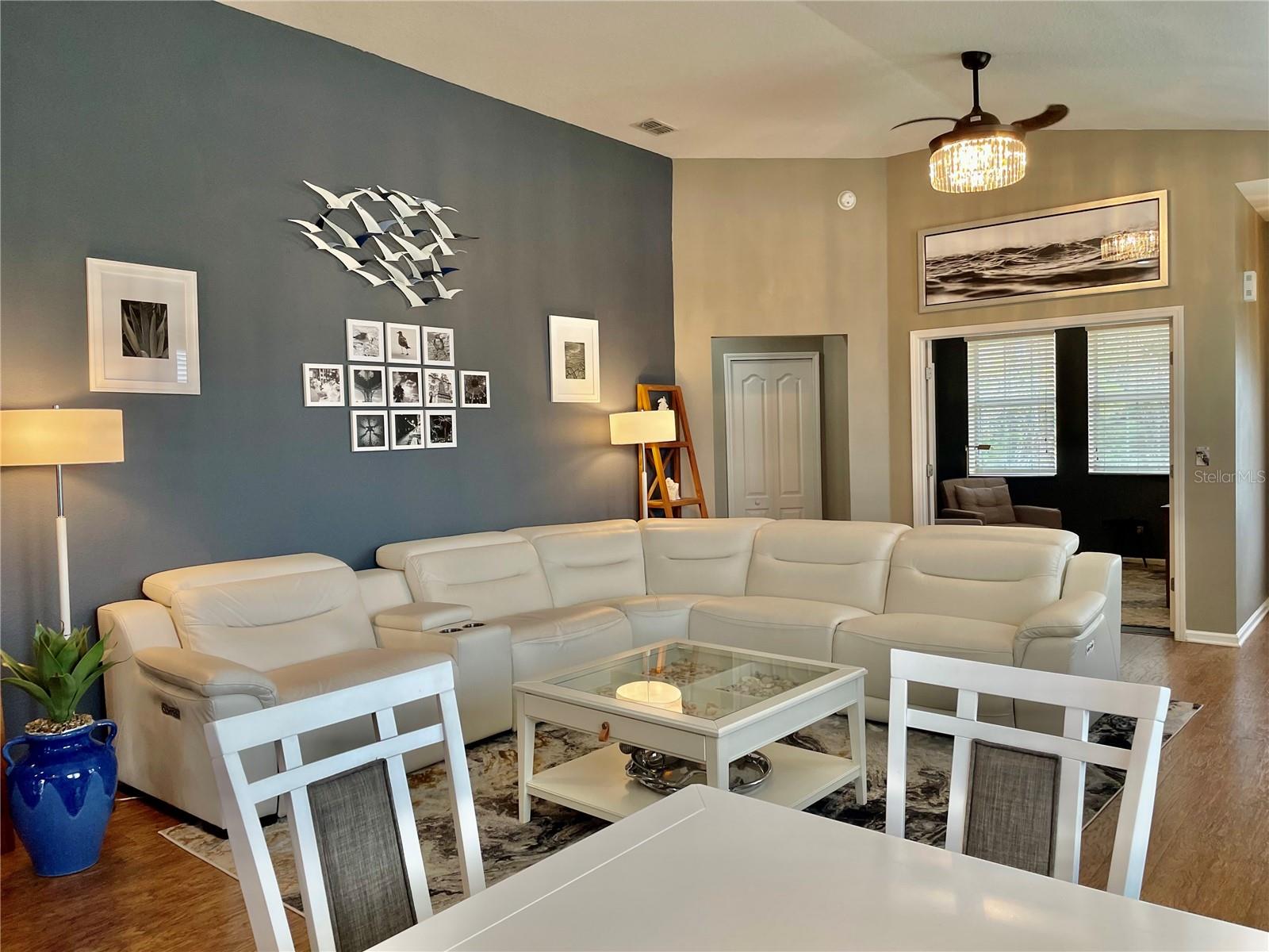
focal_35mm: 26
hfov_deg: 67.3
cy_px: 476
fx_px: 953
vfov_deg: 53.1
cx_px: 634
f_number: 1.6
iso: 125
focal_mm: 4.2
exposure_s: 1/120
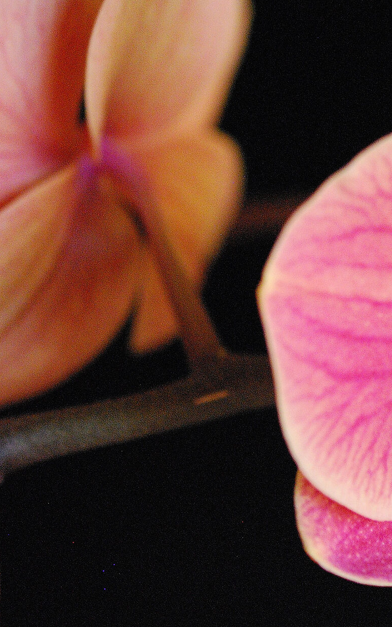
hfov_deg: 4.2
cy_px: 297
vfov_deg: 6.8
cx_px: 591
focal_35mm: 310
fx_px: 5296
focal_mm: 105
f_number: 4
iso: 1600
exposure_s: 1/60
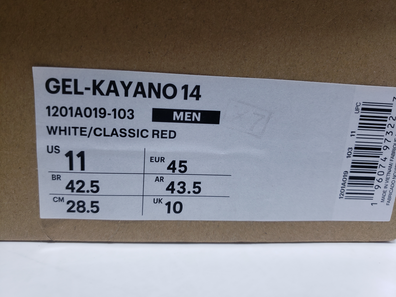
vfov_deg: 53.1
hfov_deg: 67.3
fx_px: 297
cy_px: 148
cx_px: 198
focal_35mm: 26
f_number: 1.5
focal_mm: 4.3
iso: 50
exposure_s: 1/335
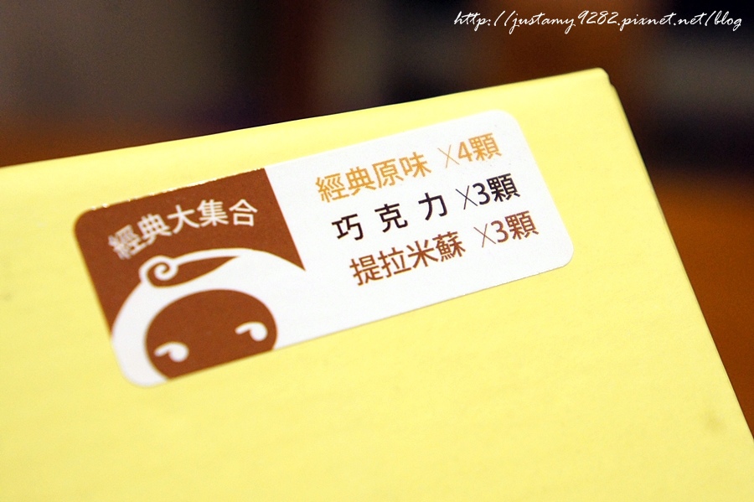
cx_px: 377
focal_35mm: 78
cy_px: 251
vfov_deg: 17.5
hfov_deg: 26.0
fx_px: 1633
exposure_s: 1/50
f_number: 5.6
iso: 1600
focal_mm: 52
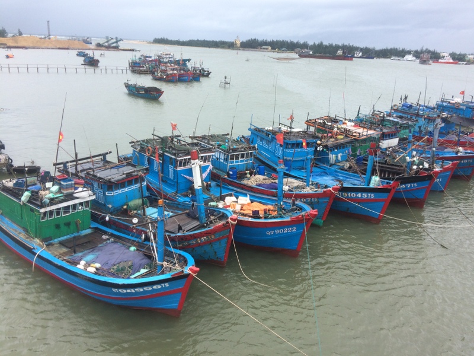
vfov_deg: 48.2
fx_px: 397
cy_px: 178
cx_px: 237
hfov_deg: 61.7
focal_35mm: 29
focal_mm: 4.15
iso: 32
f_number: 2.2
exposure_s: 1/672
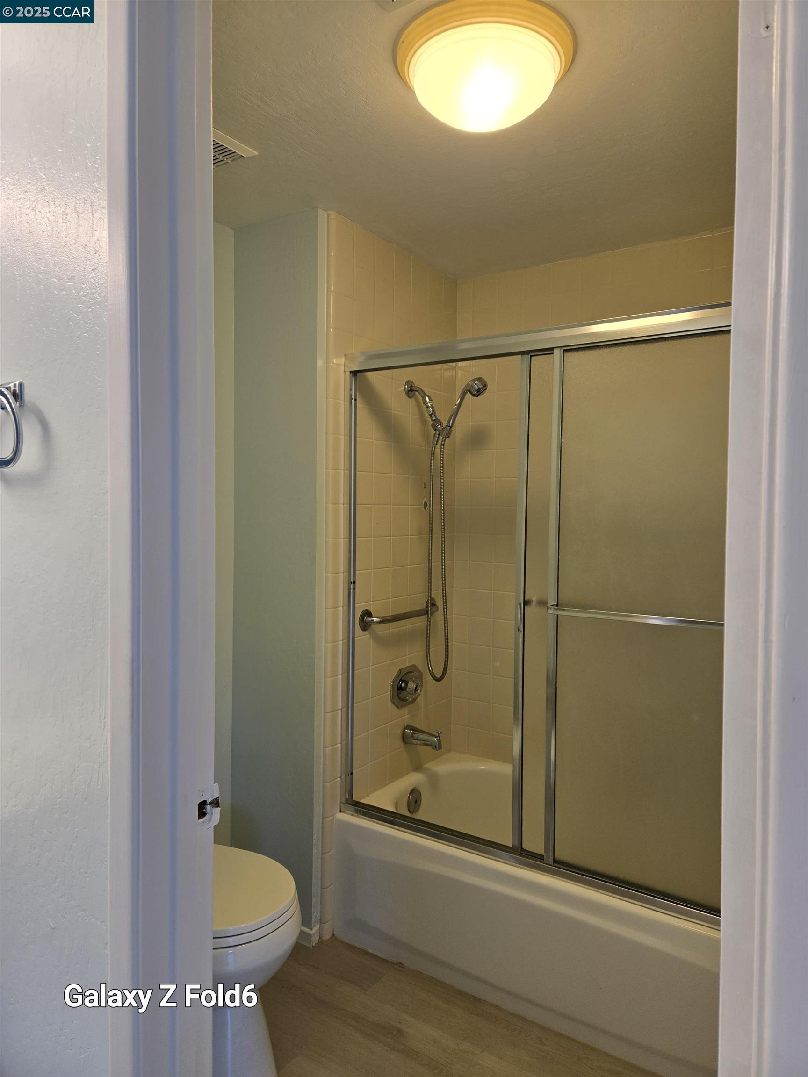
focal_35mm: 23
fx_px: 716
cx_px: 404
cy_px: 538
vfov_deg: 73.9
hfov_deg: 58.9
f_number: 1.8
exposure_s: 1/120
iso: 50
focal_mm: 5.4
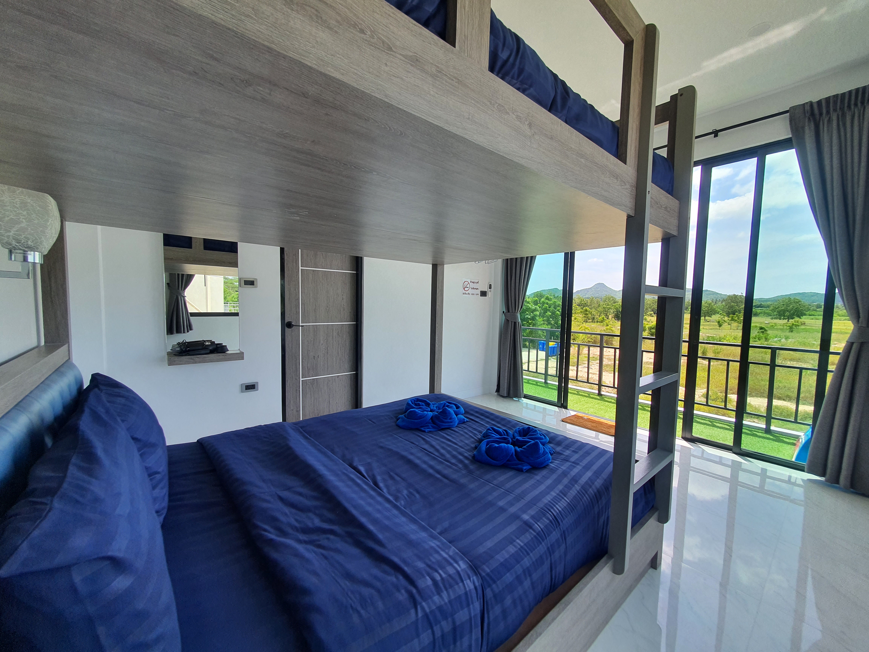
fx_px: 326
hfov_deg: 106.2
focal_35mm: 13
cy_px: 326
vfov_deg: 89.9
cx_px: 434
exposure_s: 1/215
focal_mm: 1.8
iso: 50
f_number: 2.2
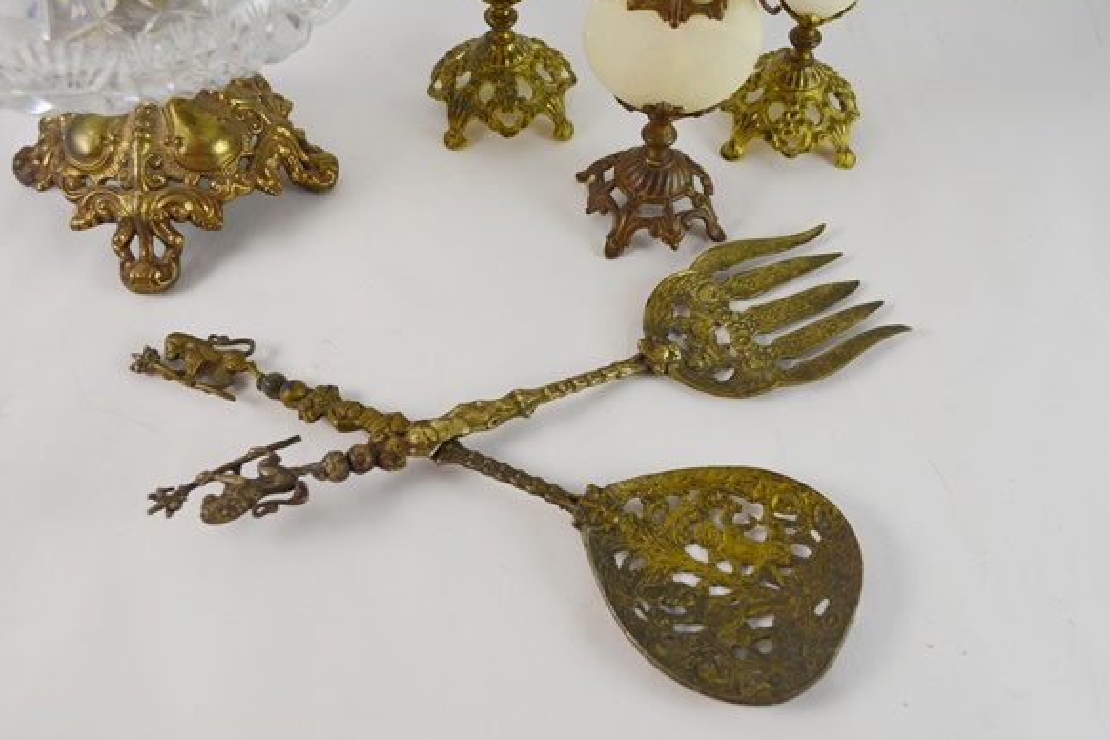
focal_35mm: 34
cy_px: 368
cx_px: 566
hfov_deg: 55.8
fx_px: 1048
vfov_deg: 38.9
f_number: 5.6
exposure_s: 1/125
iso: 280
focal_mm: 22
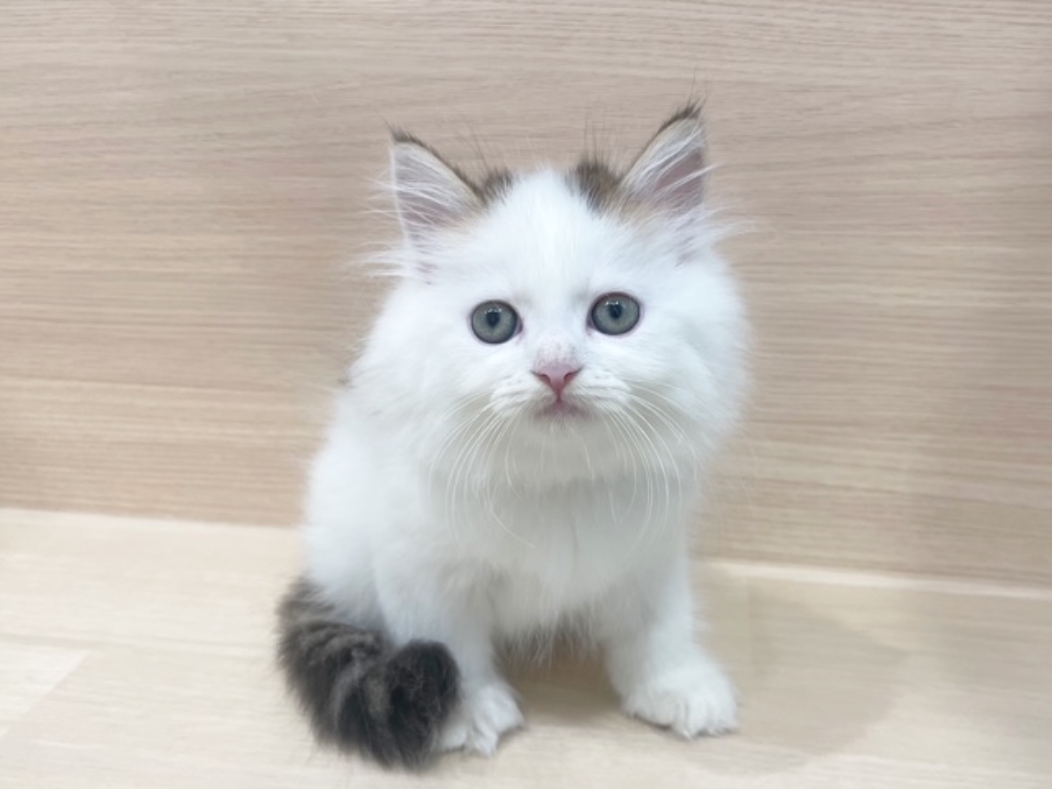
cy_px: 394
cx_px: 526
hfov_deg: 67.3
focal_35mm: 26
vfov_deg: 53.1
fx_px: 790
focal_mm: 4.2
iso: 40
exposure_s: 1/100
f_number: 1.6
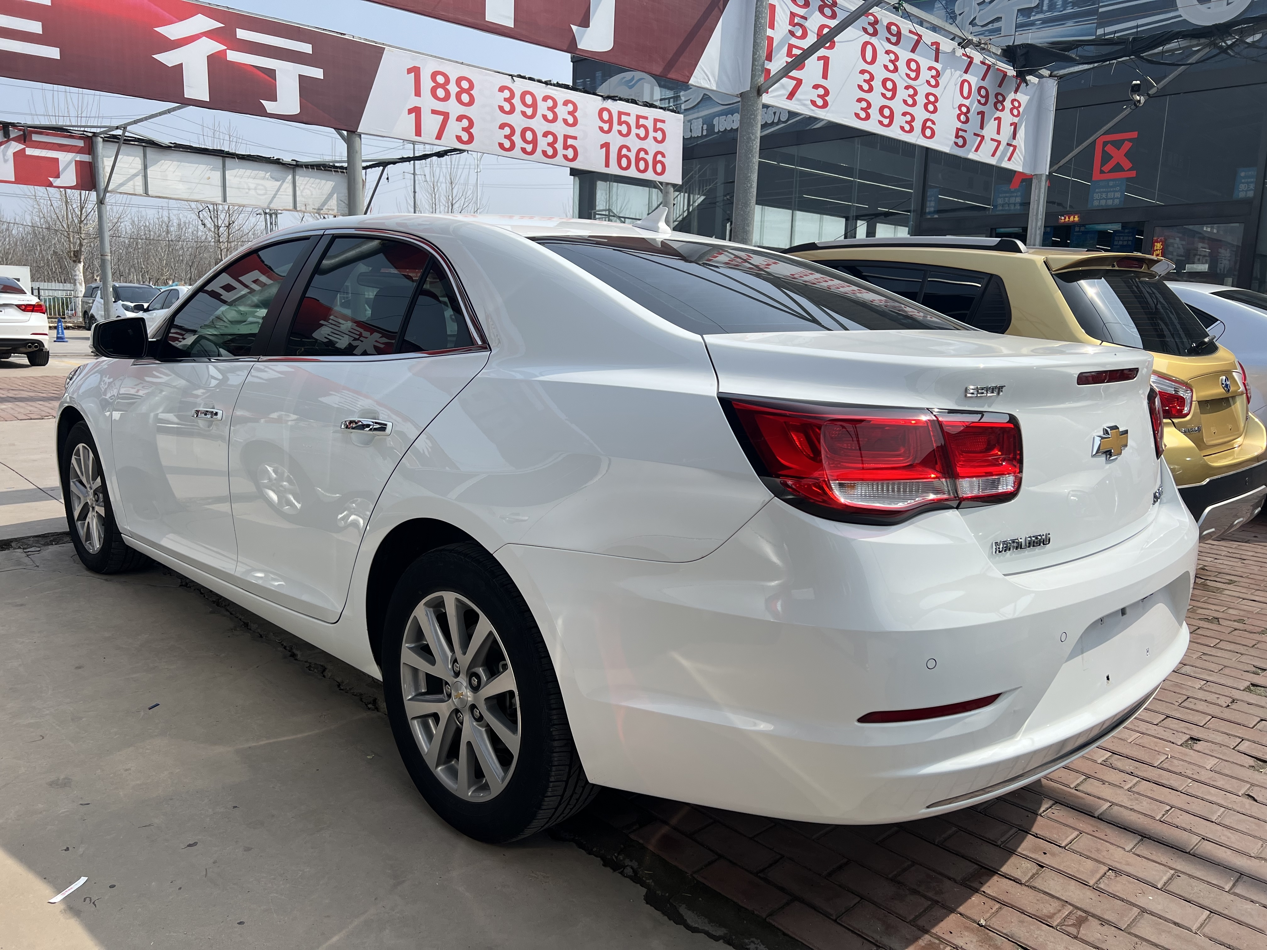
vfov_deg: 53.1
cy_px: 475
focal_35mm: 26
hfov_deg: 67.3
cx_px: 634
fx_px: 952
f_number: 1.5
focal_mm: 5.7
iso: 50
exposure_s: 1/5076
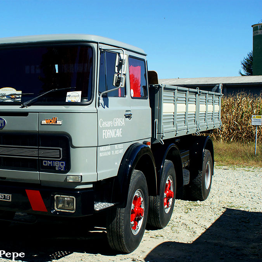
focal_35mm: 54
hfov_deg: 31.1
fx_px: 462
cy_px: 131
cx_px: 65
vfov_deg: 31.6
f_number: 11
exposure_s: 1/250
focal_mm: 28
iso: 200
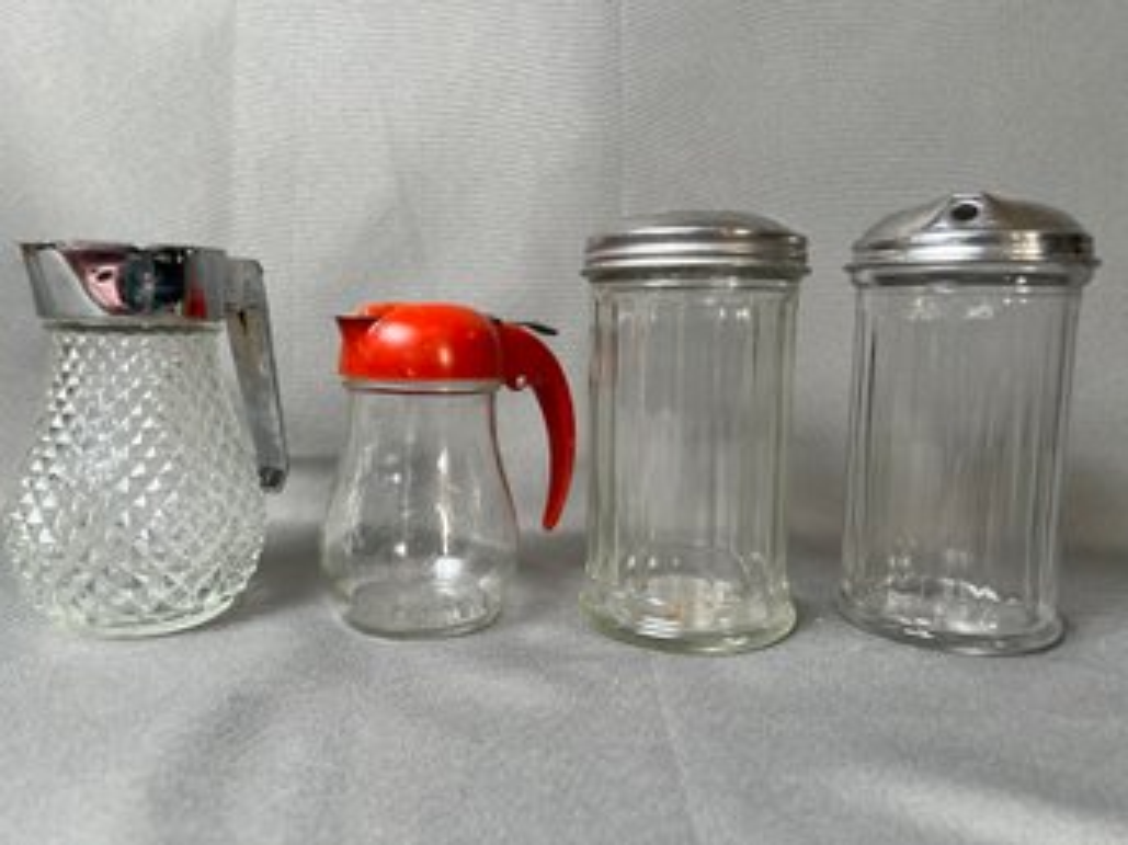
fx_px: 847
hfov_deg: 67.3
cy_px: 422
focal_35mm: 26
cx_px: 564
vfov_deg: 53.0
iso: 80
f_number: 1.5
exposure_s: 1/120
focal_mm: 5.7
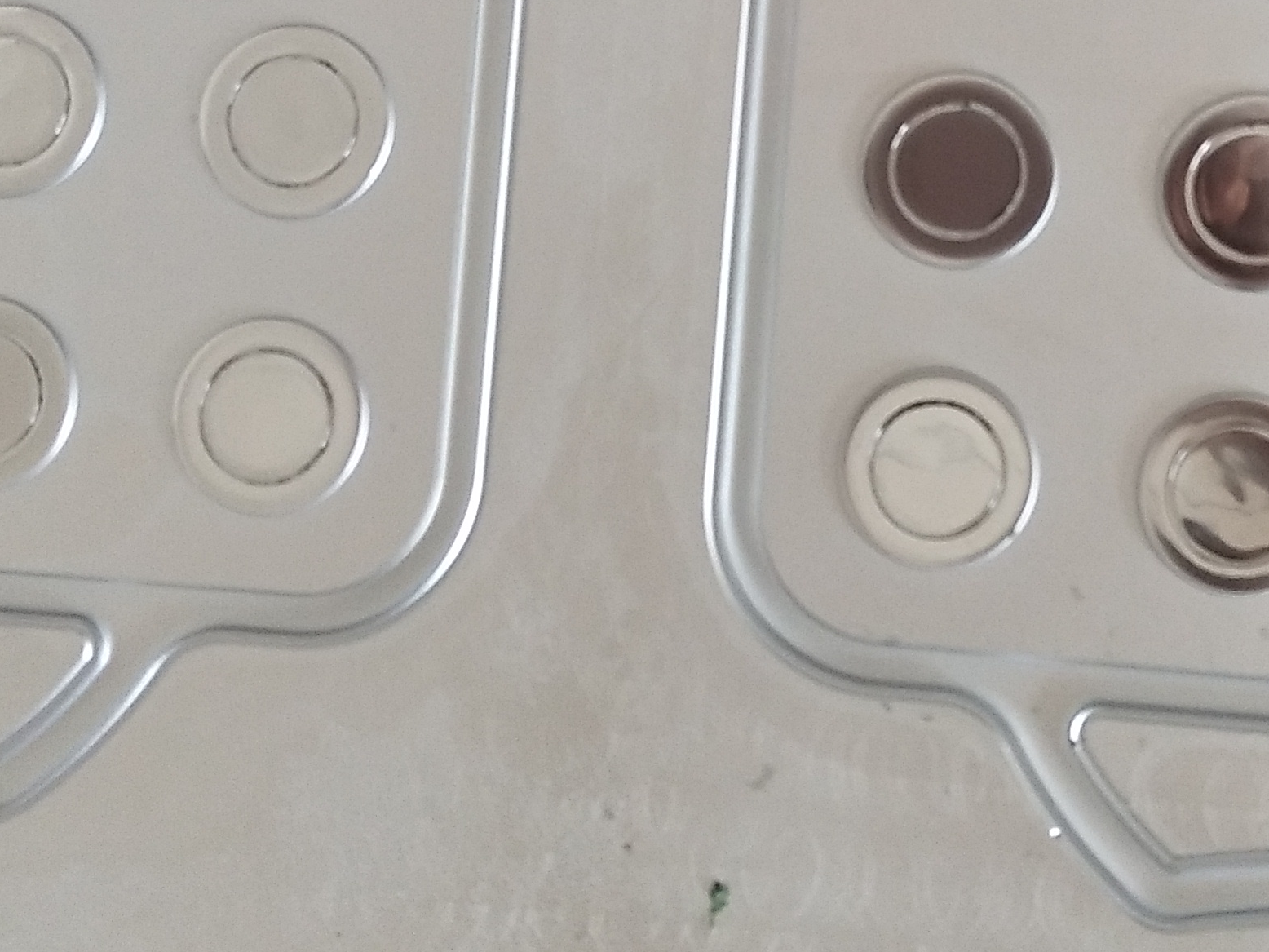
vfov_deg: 18.7
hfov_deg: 25.2
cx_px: 832
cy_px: 50
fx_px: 2823
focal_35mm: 77
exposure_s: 1/50
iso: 125
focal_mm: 3.88
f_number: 2
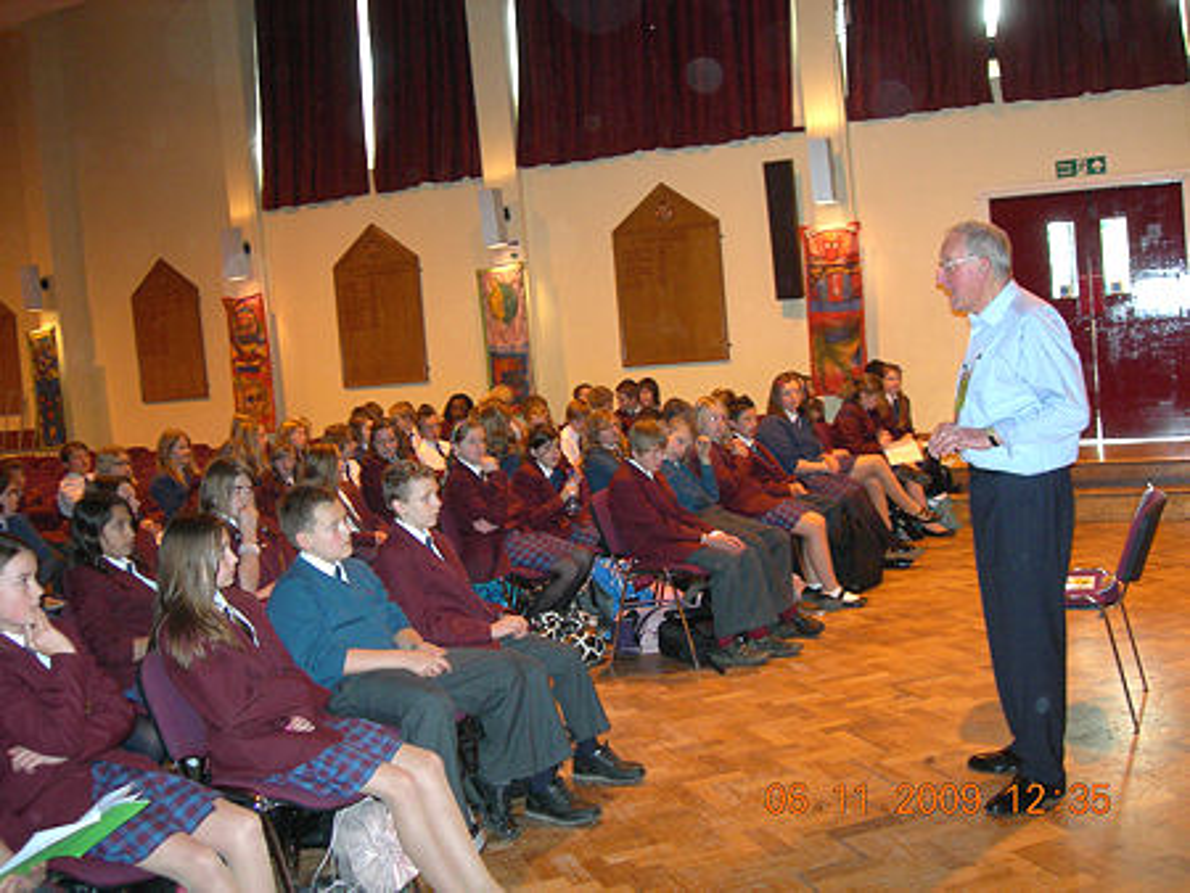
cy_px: 446
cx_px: 595
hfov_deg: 49.0
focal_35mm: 38
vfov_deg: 37.8
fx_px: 1307
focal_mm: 7.8
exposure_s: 1/60.1
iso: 195
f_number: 2.8
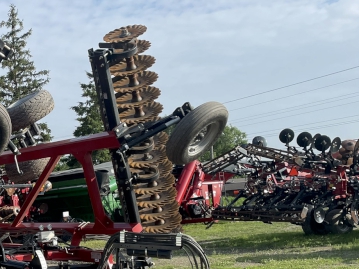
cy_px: 200
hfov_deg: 30.0
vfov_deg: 24.9
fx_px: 601
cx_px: -32
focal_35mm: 58
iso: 32
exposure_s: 1/2451
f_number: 1.6
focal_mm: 4.2
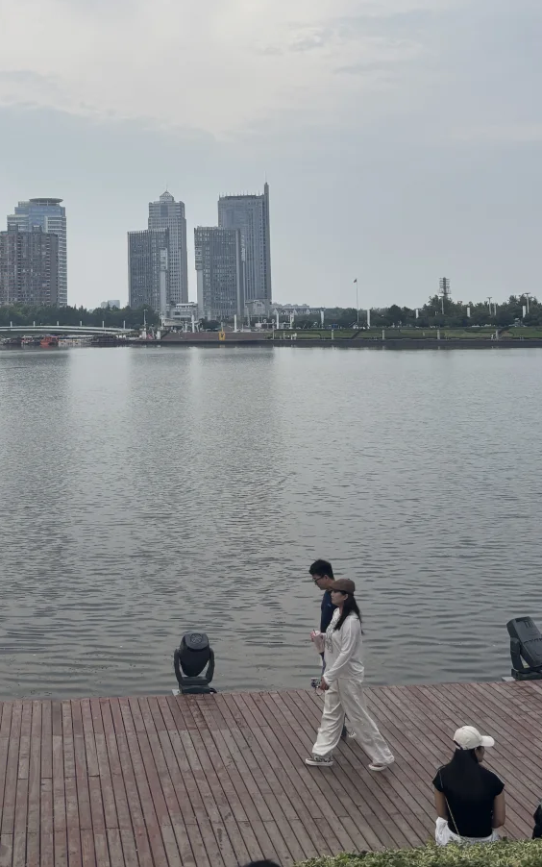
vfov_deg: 44.2
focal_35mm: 44
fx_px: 1040
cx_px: 113
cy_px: 250
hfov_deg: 28.6
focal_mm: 5.96
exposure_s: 1/3205
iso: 50
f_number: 1.6
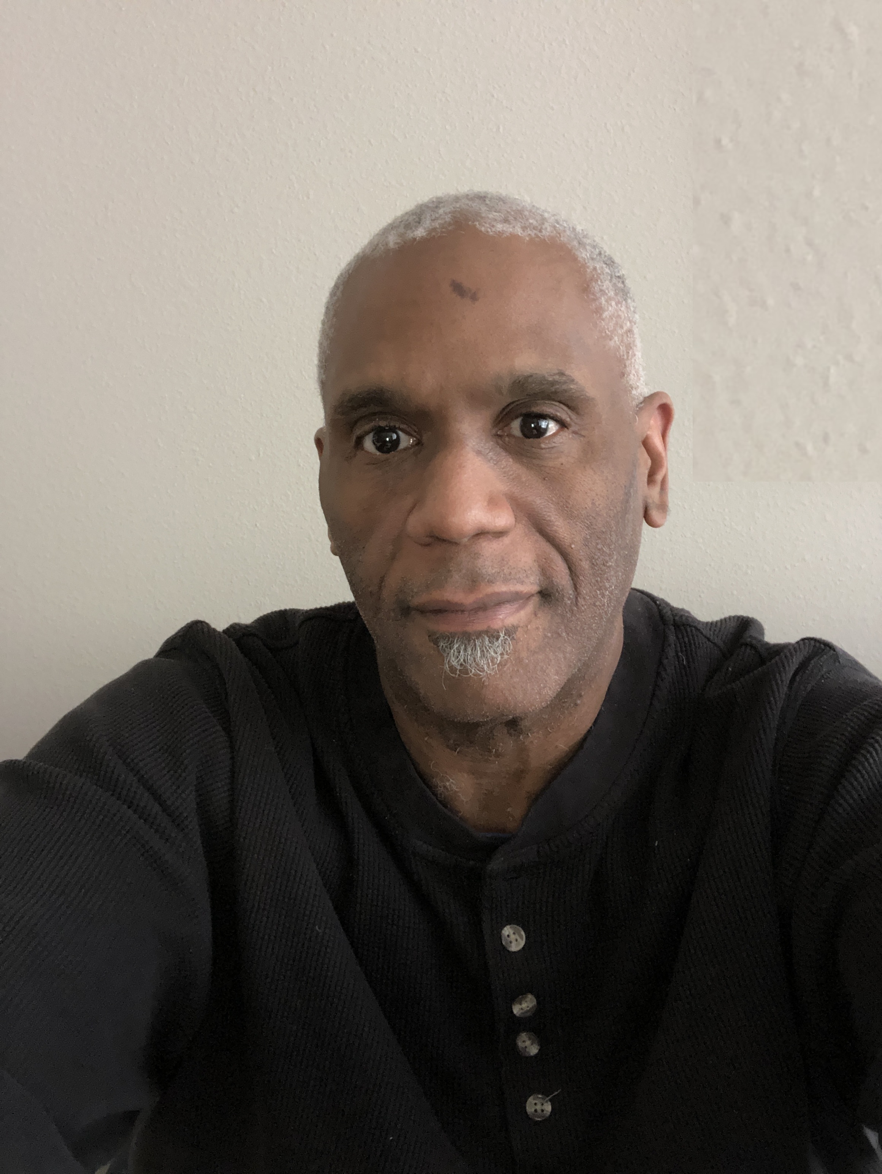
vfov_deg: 56.8
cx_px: 441
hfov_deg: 44.2
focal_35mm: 32
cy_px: 587
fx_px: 1086
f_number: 2.2
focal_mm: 2.87
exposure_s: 1/16
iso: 100
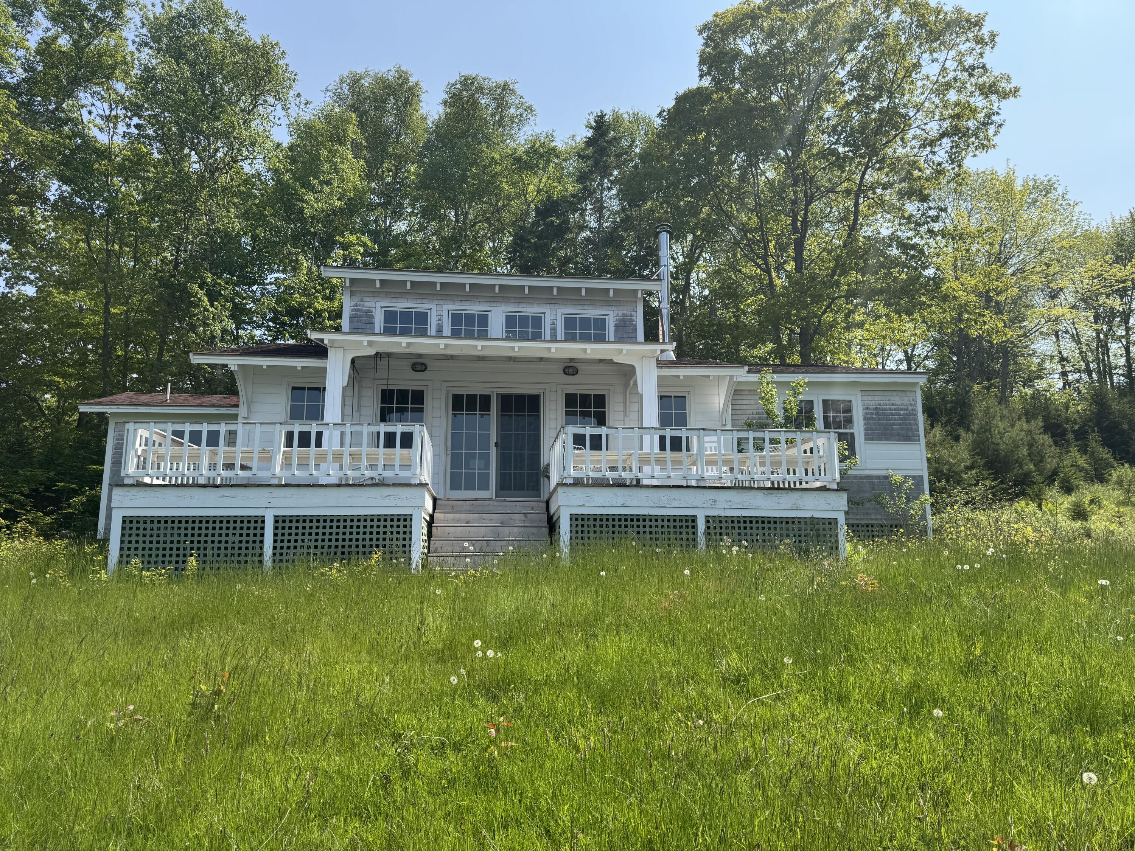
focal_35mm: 24
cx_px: 568
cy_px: 426
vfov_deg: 56.8
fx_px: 787
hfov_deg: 71.6
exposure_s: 1/2959
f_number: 1.78
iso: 80
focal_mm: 6.76
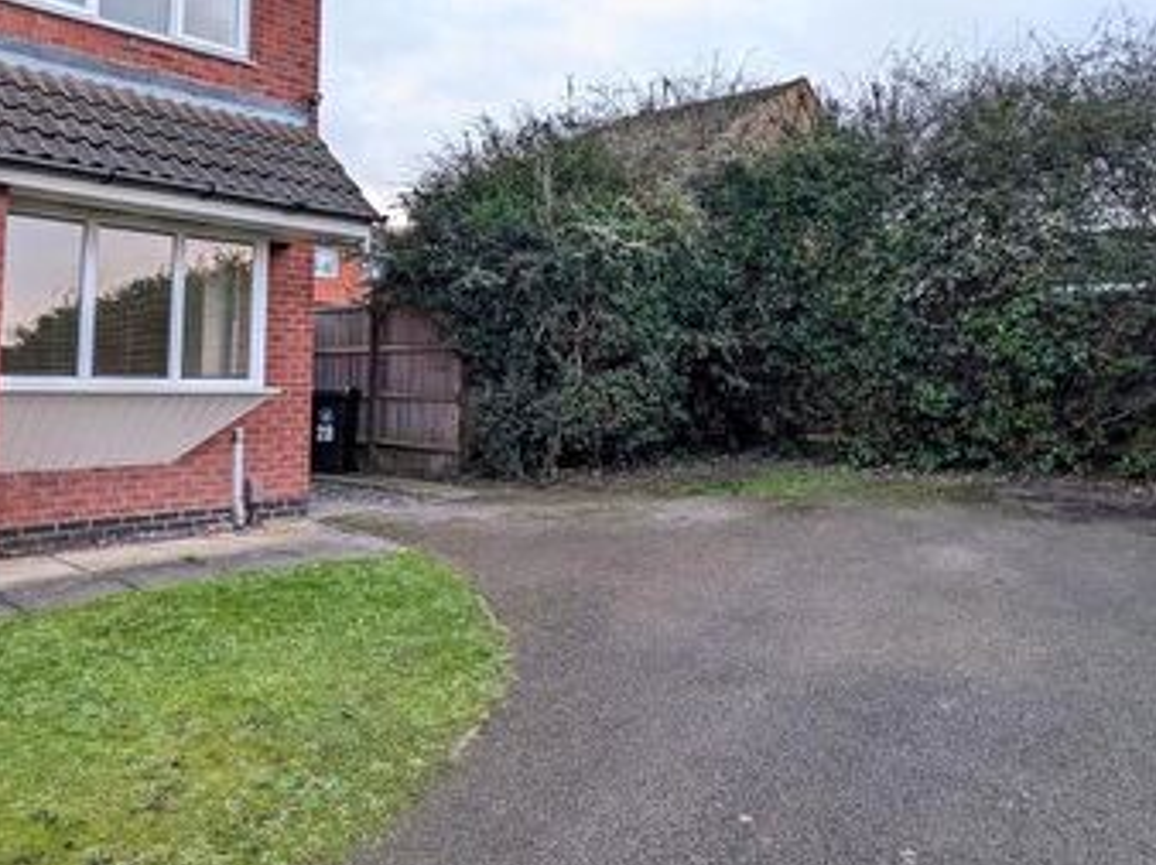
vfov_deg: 47.4
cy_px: 285
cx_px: 445
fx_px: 968
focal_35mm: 29
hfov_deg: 61.0
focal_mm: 1.83
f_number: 2.2
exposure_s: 1/100
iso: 70
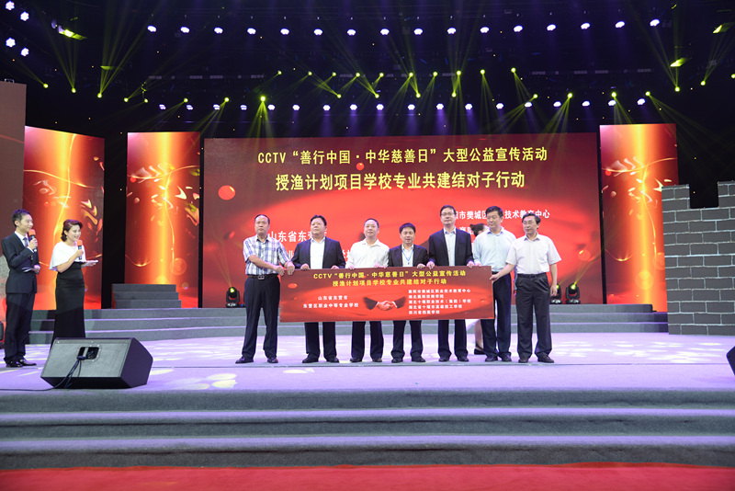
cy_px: 246
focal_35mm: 32
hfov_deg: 58.7
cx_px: 368
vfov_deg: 41.1
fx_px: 654
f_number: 4
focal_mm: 32
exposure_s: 1/50
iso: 200
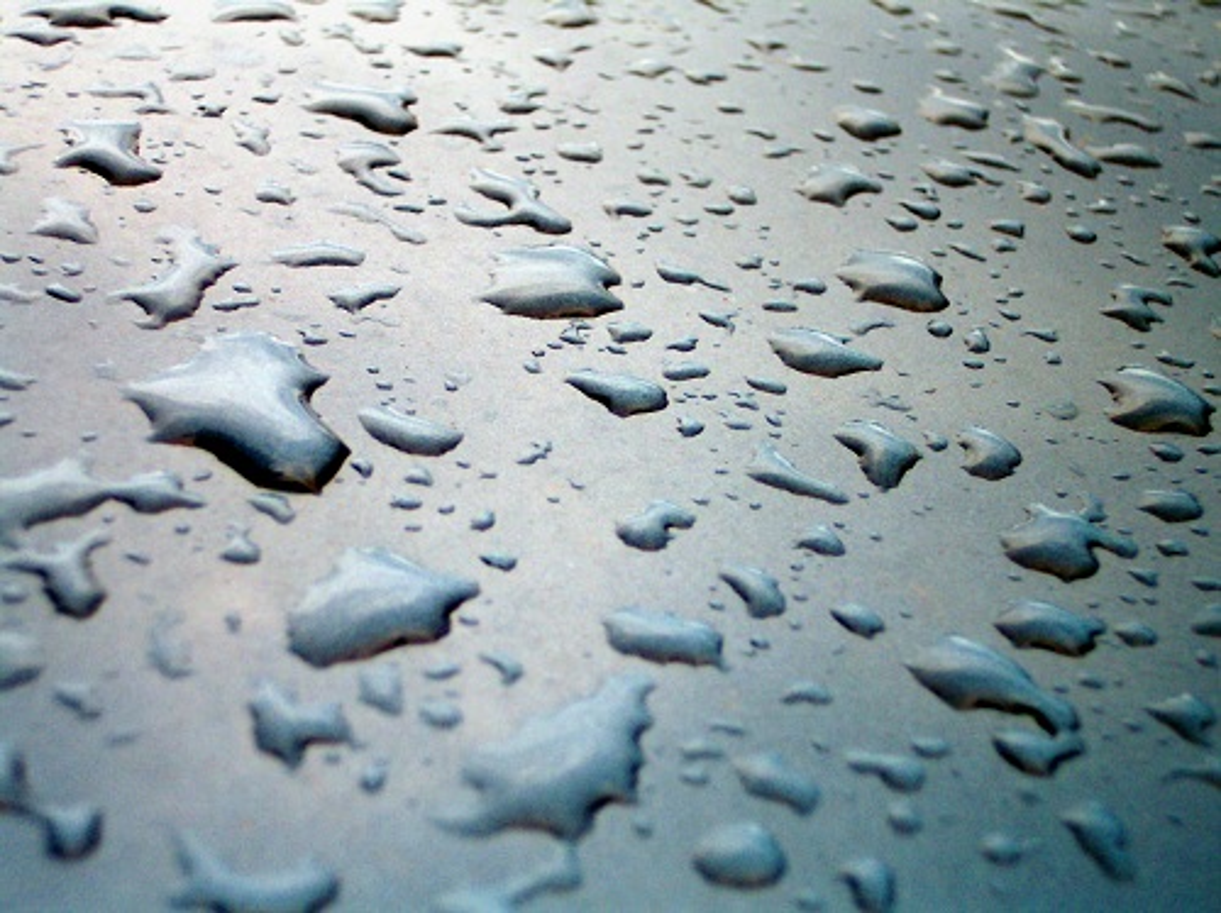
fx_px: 2220
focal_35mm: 63
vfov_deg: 23.2
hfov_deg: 30.8
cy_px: 456
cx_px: 610
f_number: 3.4
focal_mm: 13.3
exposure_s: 1/90
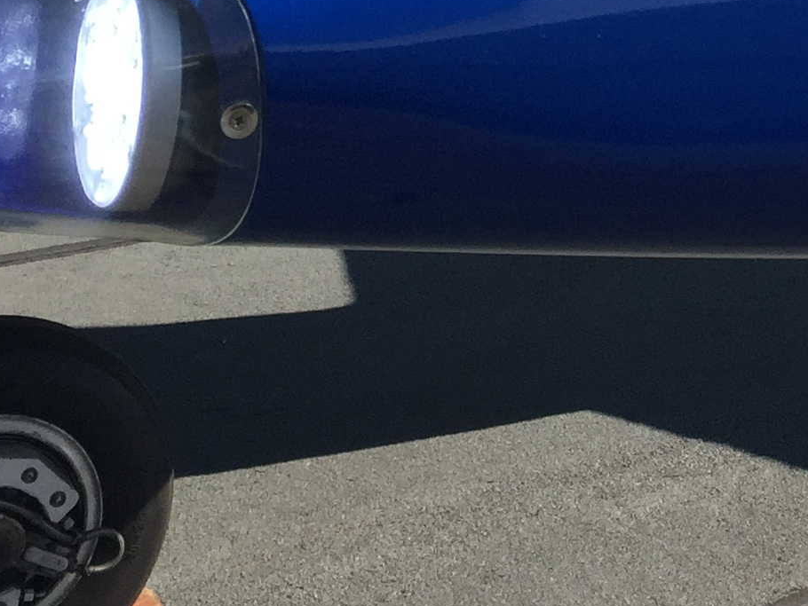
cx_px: 957
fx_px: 2428
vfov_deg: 13.2
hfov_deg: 18.0
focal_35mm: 104
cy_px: -390
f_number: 2.2
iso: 32
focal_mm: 4.15
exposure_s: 1/2083
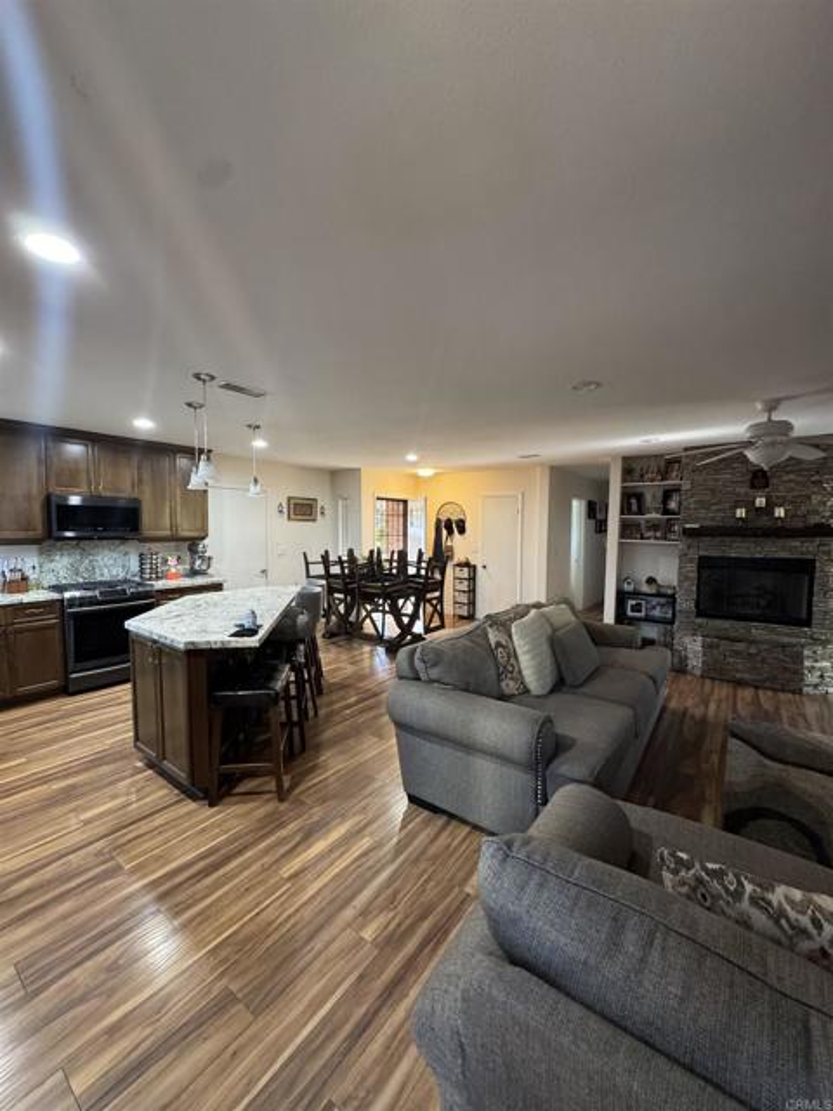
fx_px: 449
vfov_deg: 102.1
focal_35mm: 14
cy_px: 556
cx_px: 416
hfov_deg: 85.7
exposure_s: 1/60
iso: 320
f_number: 2.2
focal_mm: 2.22
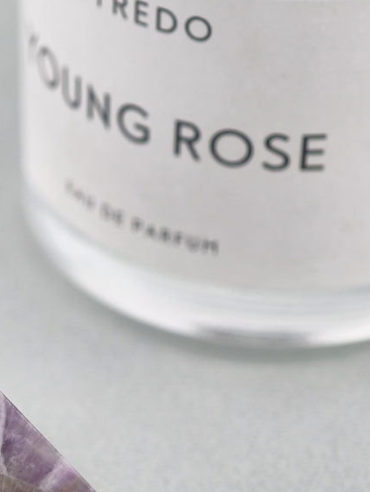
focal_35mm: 174
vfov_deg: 11.3
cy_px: 332
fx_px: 2473
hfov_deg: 8.5
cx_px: 55
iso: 125
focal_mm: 22.48
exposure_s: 1/160
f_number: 2.67
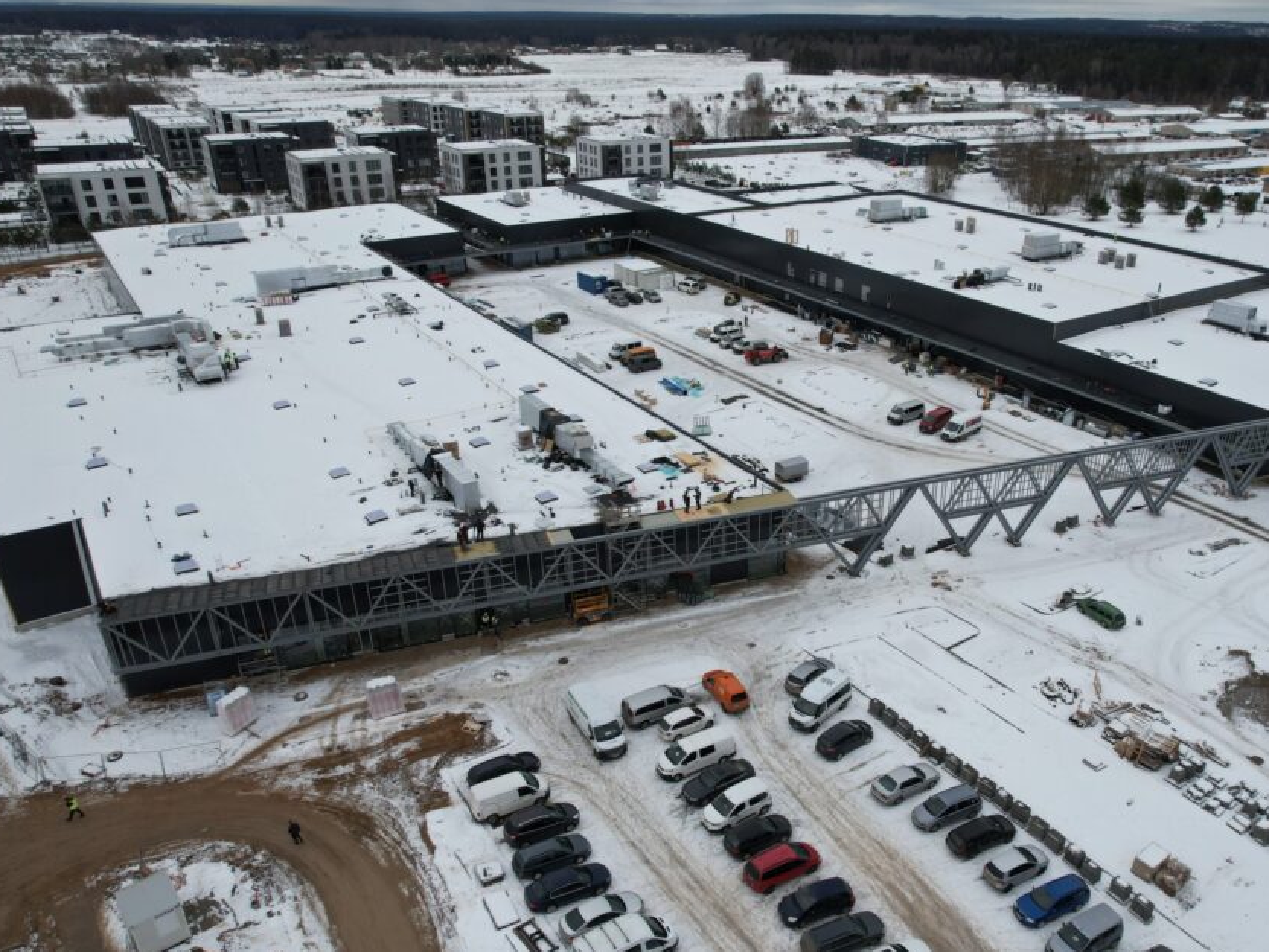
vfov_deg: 53.0
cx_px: 763
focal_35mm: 26
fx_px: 953
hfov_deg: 66.6
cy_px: 506
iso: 100
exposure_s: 1/1000
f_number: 2.8
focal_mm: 8.38
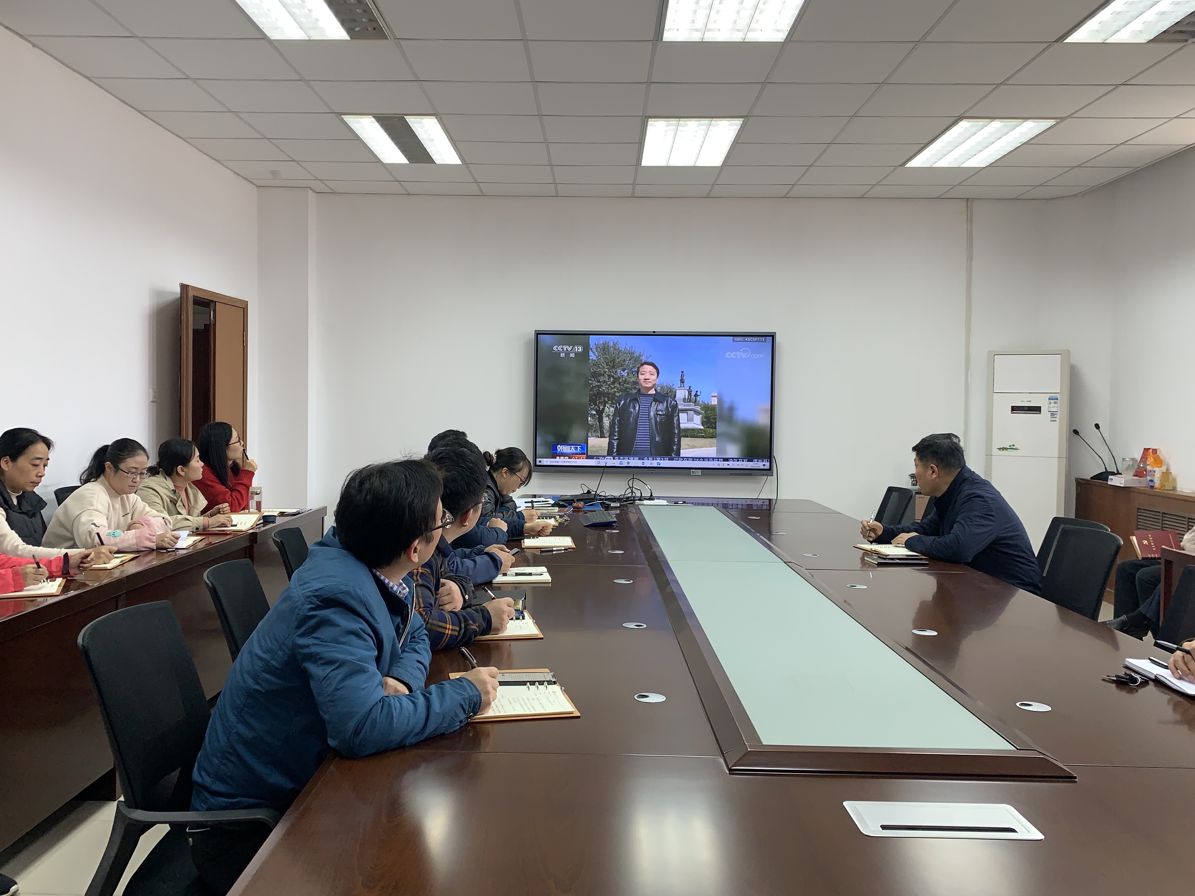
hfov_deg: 61.6
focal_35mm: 29
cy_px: 434
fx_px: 1001
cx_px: 567
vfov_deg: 48.2
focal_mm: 4.25
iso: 50
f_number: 1.8
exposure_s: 1/50
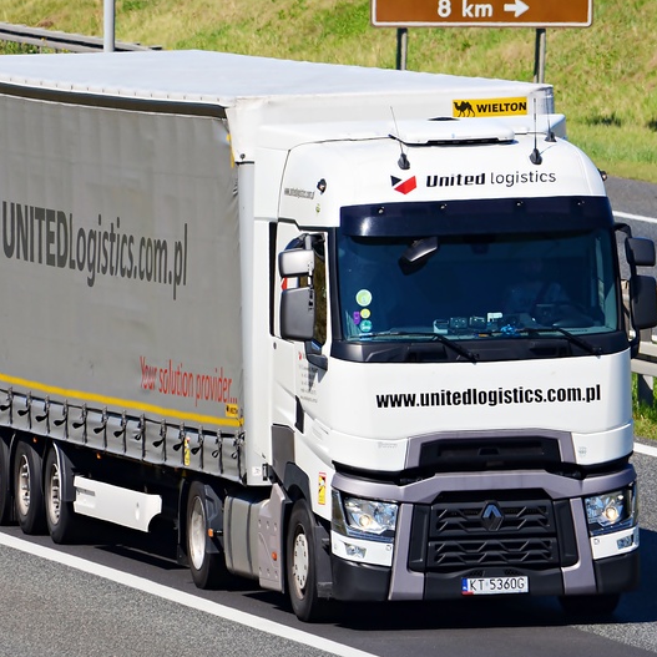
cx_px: 312
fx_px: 12433
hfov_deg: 3.0
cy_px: 328
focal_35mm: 579
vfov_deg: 3.0
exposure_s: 1/800
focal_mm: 300
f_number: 9
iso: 200
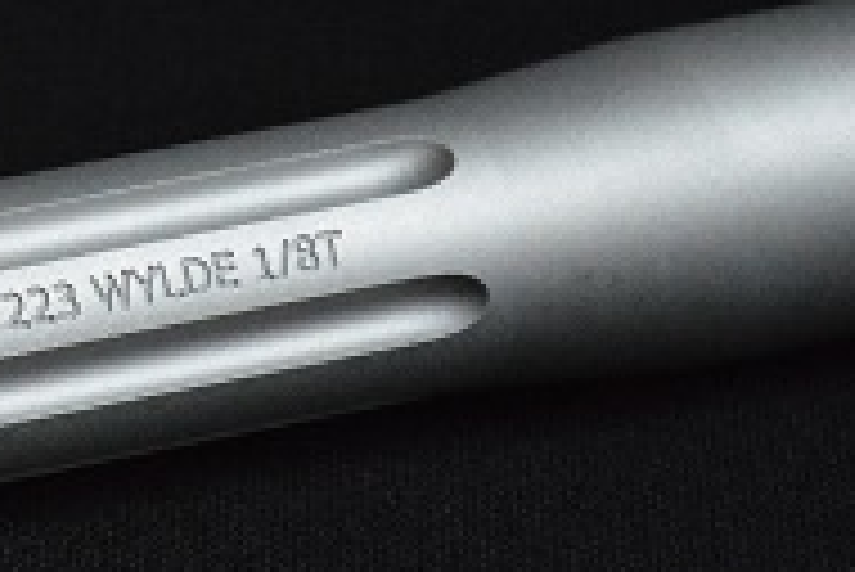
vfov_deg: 3.6
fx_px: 9008
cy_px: 378
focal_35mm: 379
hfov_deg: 5.4
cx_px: -284
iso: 6400
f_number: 5.3
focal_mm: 80
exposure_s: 1/2500
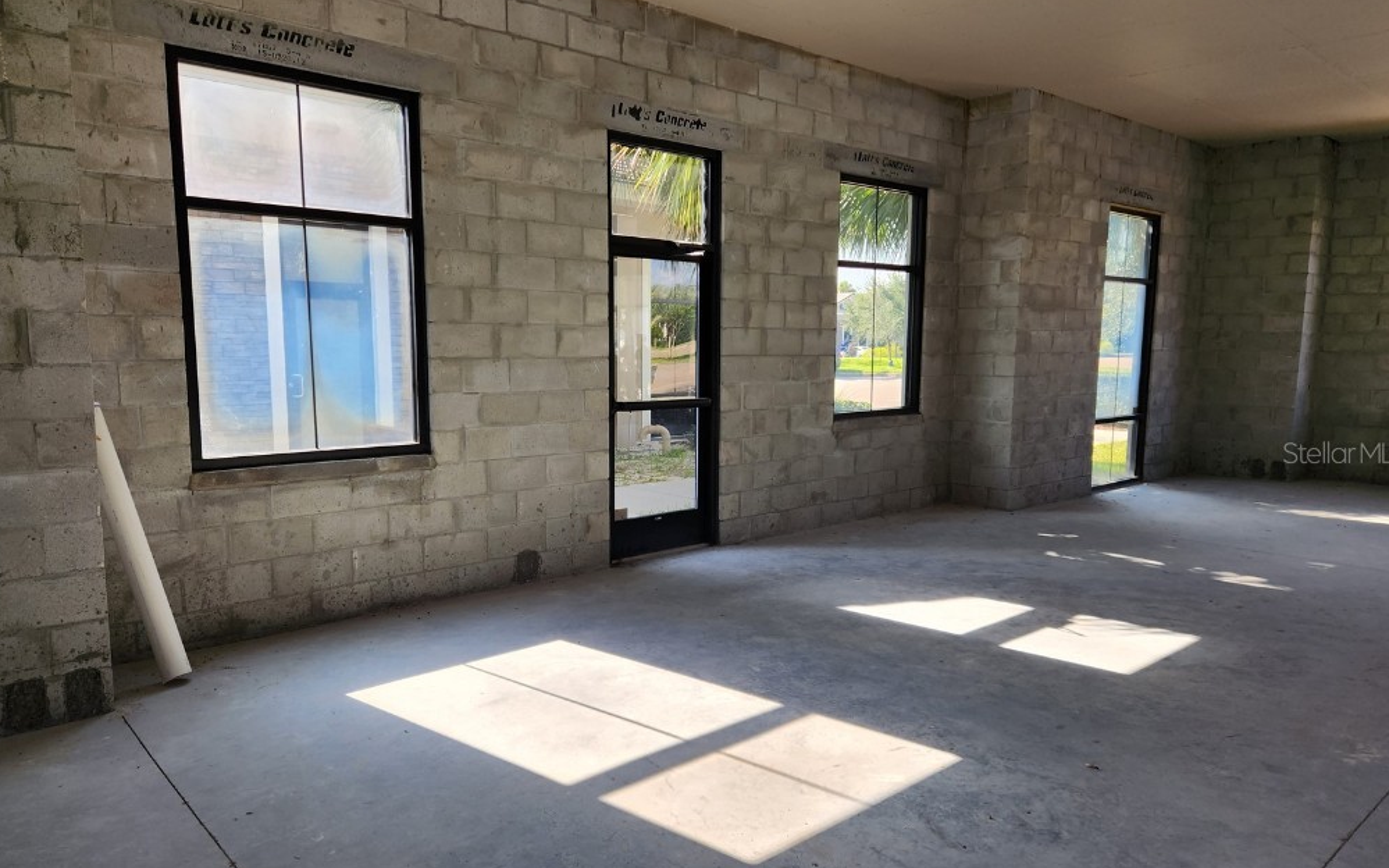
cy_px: 452
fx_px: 946
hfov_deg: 72.6
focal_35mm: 25
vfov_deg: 49.2
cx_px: 702
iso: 40
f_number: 1.8
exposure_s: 1/180
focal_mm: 5.4
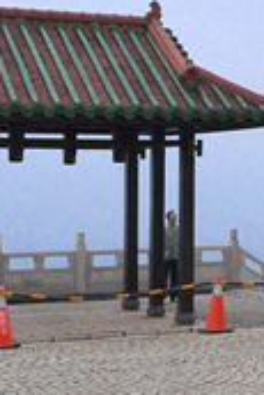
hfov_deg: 11.0
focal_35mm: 116
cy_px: 137
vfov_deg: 17.6
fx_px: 1273
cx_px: 496
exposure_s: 1/125
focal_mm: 15
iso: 400
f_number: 8
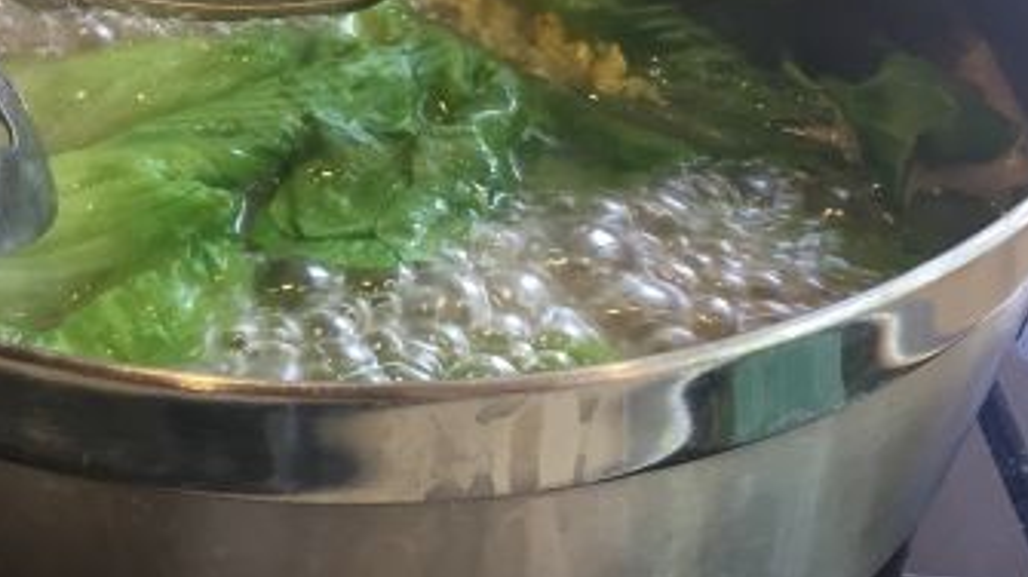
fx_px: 1798
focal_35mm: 66
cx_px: 175
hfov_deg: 30.9
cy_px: 229
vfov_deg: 18.2
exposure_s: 1/33
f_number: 2.2
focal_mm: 4.15
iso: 50
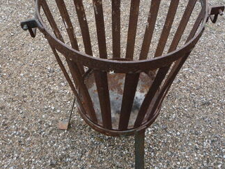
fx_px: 292
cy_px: 54
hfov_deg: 42.0
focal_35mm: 45
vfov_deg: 31.9
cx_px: 122
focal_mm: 5.2
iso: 100
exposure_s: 1/125
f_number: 4
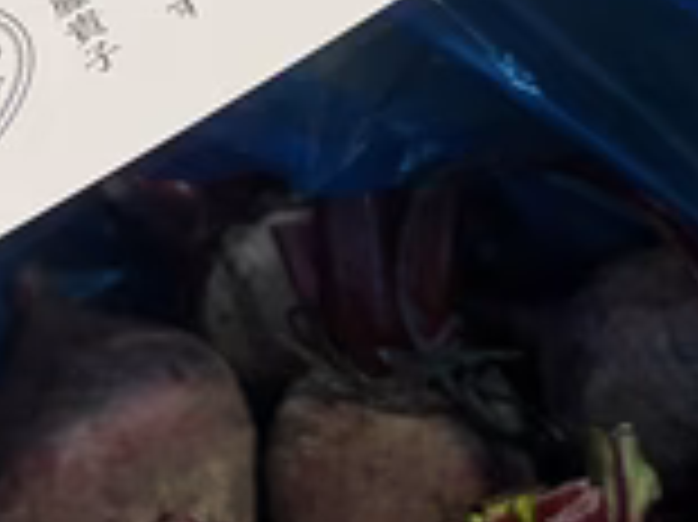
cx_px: 320
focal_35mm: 67
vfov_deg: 21.8
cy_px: 180
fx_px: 1350
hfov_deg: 29.0
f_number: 1.6
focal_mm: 5.1
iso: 80
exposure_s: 1/50
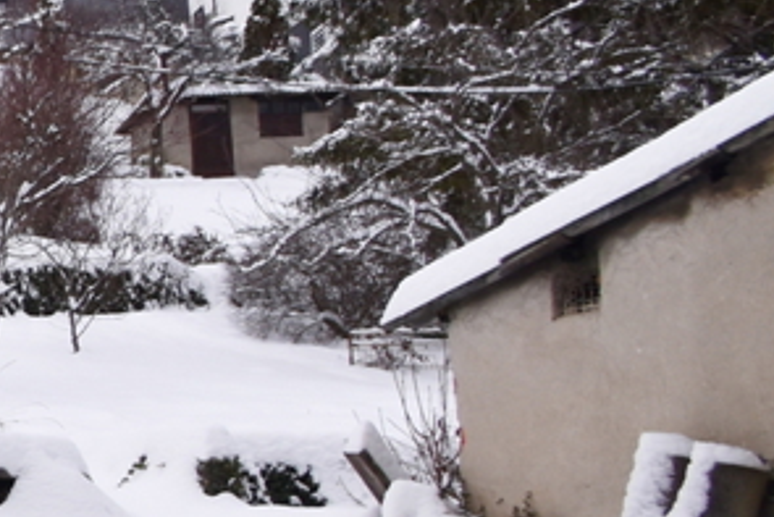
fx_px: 1312
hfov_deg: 19.4
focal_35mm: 61
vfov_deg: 21.9
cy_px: 436
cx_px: -756
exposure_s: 1/250
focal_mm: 10
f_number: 7.1
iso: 200
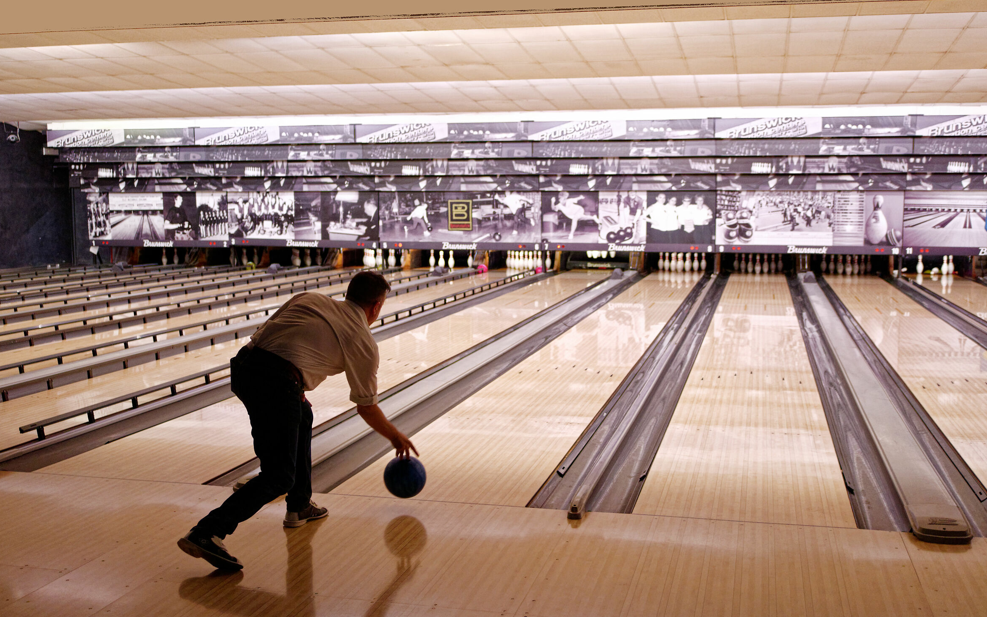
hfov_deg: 50.4
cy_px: 320
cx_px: 499
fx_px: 1049
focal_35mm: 39
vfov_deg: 32.8
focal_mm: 18
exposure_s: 1/250
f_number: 1.7
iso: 3200
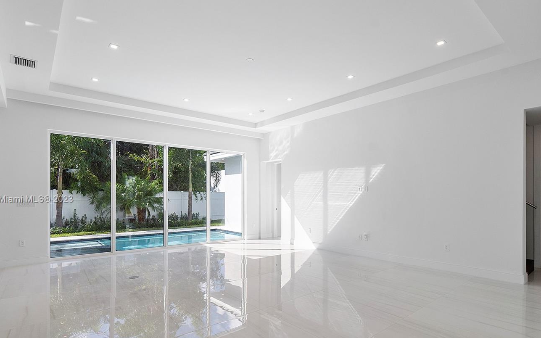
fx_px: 280
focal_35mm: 19
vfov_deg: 61.8
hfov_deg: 88.0
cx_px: 275
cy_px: 200
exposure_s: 1/80
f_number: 10
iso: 250
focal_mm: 10
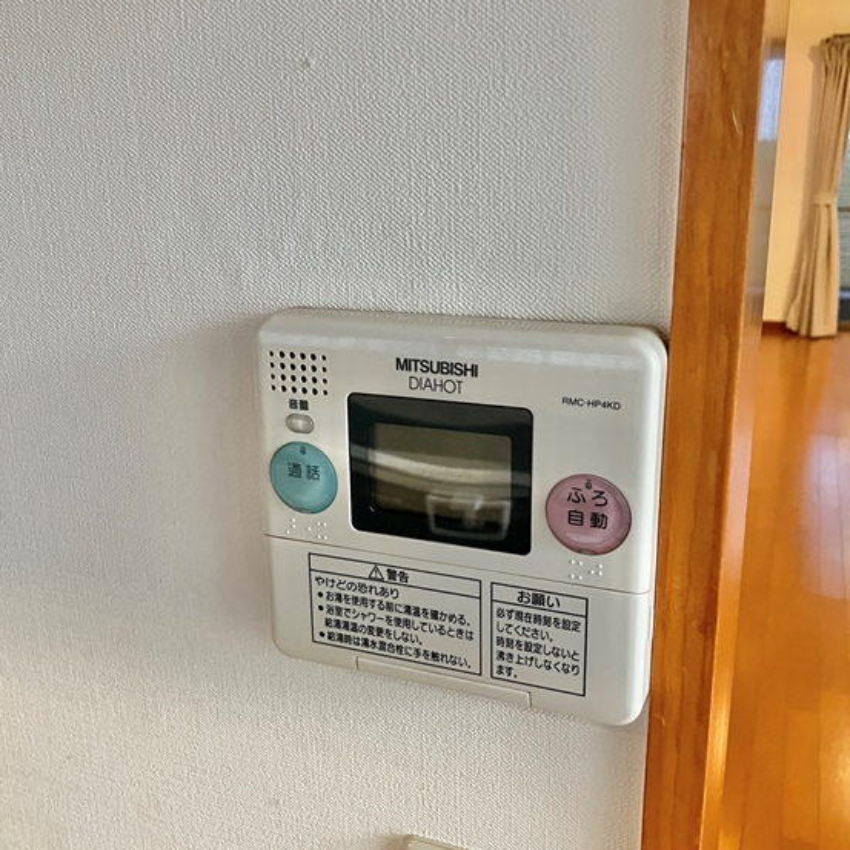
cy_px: 410
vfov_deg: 48.4
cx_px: 427
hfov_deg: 48.5
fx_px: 945
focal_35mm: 34
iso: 160
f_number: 1.8
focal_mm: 3.99
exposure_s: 1/50
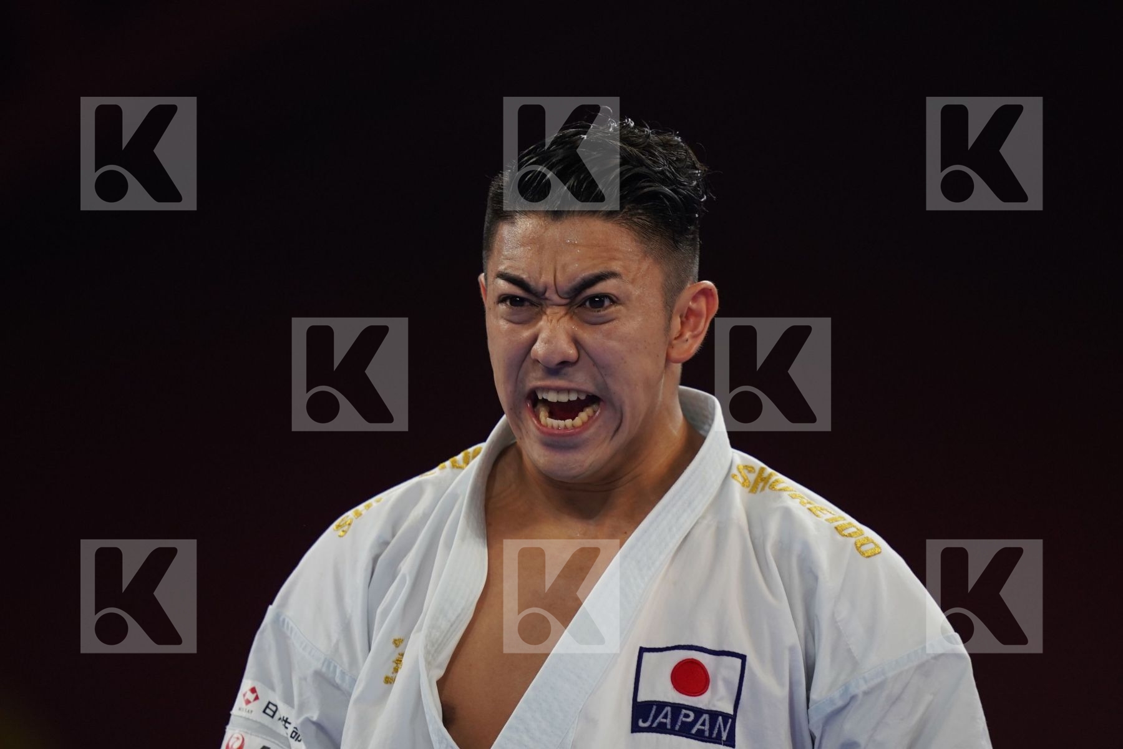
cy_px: 374
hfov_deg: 3.4
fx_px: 18715
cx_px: 562
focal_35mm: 600
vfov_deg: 2.3
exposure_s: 1/500
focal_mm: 400
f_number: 2.8
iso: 800
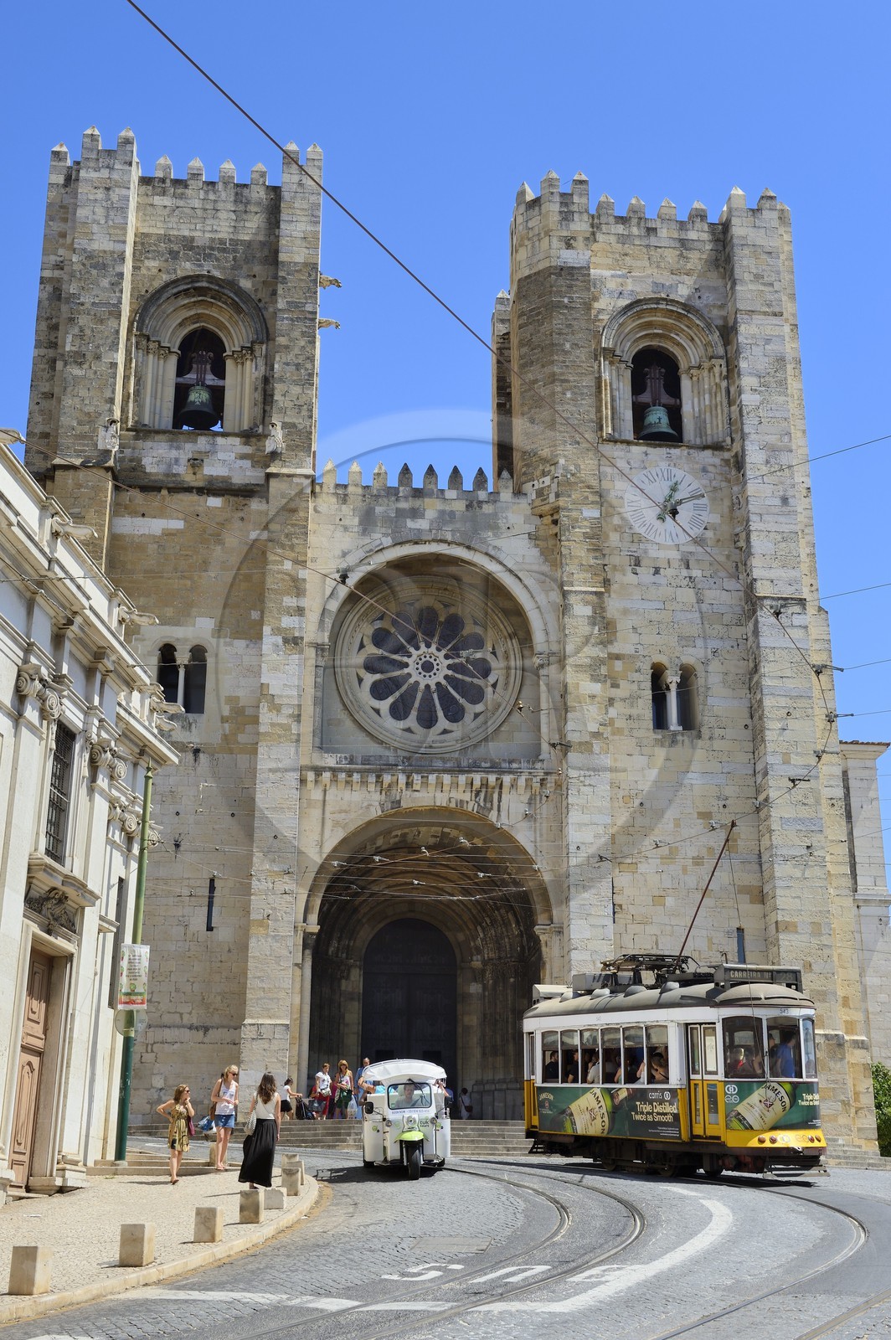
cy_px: 670
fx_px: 1562
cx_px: 446
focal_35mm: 42
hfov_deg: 31.8
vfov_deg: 46.4
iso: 200
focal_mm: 42
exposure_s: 1/250
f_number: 10
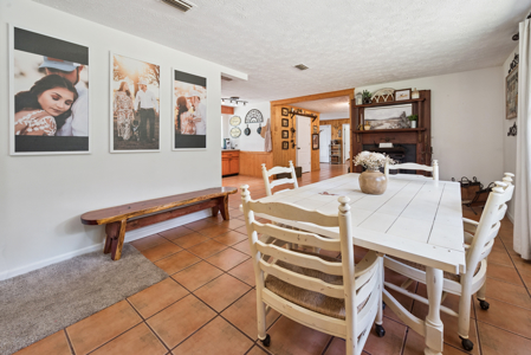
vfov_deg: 81.3
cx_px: 266
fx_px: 207
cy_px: 178
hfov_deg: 104.2
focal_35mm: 14
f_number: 8
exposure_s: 1/20
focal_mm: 14
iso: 400
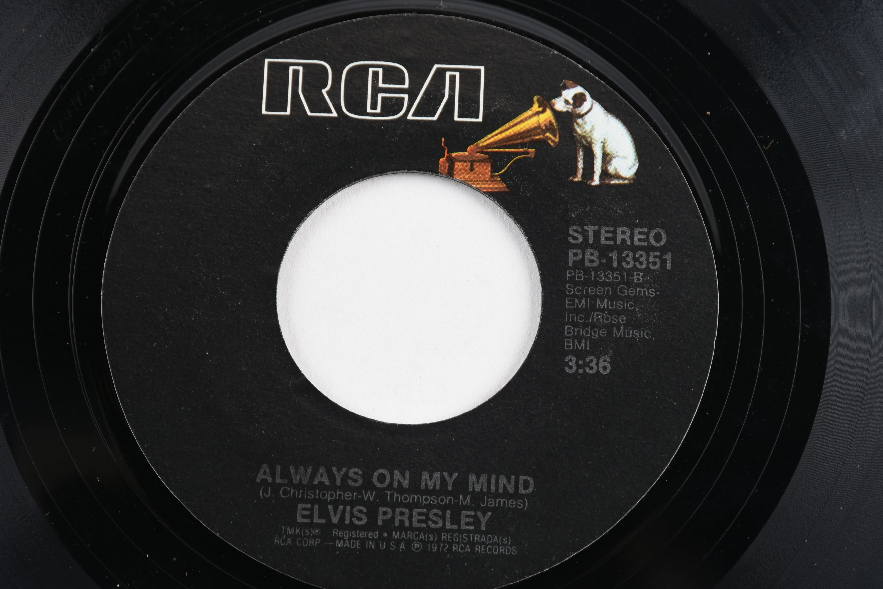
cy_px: 294
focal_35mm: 210
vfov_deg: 6.5
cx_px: 442
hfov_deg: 9.8
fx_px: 5152
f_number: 13
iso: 100
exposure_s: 1/100
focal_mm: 140
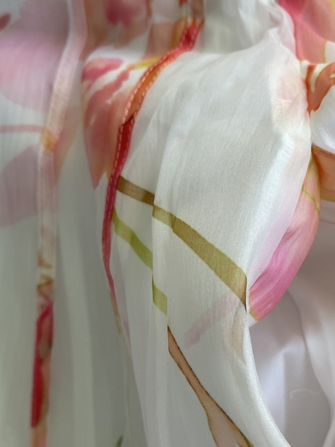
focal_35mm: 49
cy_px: 285
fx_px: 632
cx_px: 261
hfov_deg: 29.1
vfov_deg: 38.6
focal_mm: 5.1
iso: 50
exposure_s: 1/121
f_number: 1.6
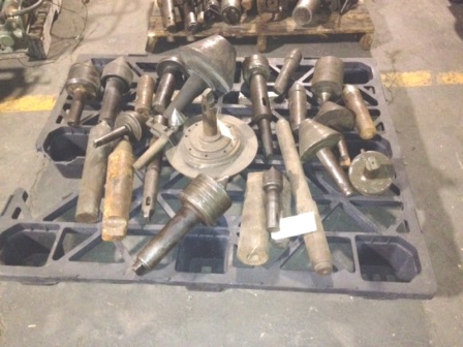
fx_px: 468
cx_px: 232
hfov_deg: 52.6
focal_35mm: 35
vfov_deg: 40.7
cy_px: 174
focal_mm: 4.28
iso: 640
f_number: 2.4
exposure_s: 1/16
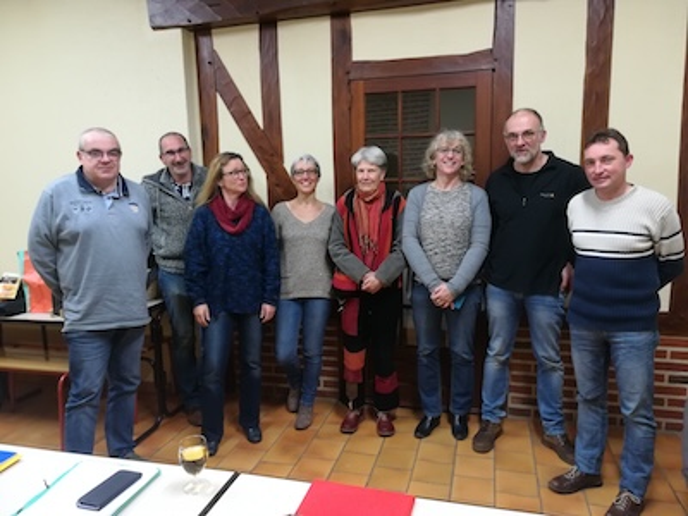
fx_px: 517
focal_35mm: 26
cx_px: 344
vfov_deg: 53.1
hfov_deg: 67.3
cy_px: 258
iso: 250
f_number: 2.2
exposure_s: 1/33.3
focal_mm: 3.83
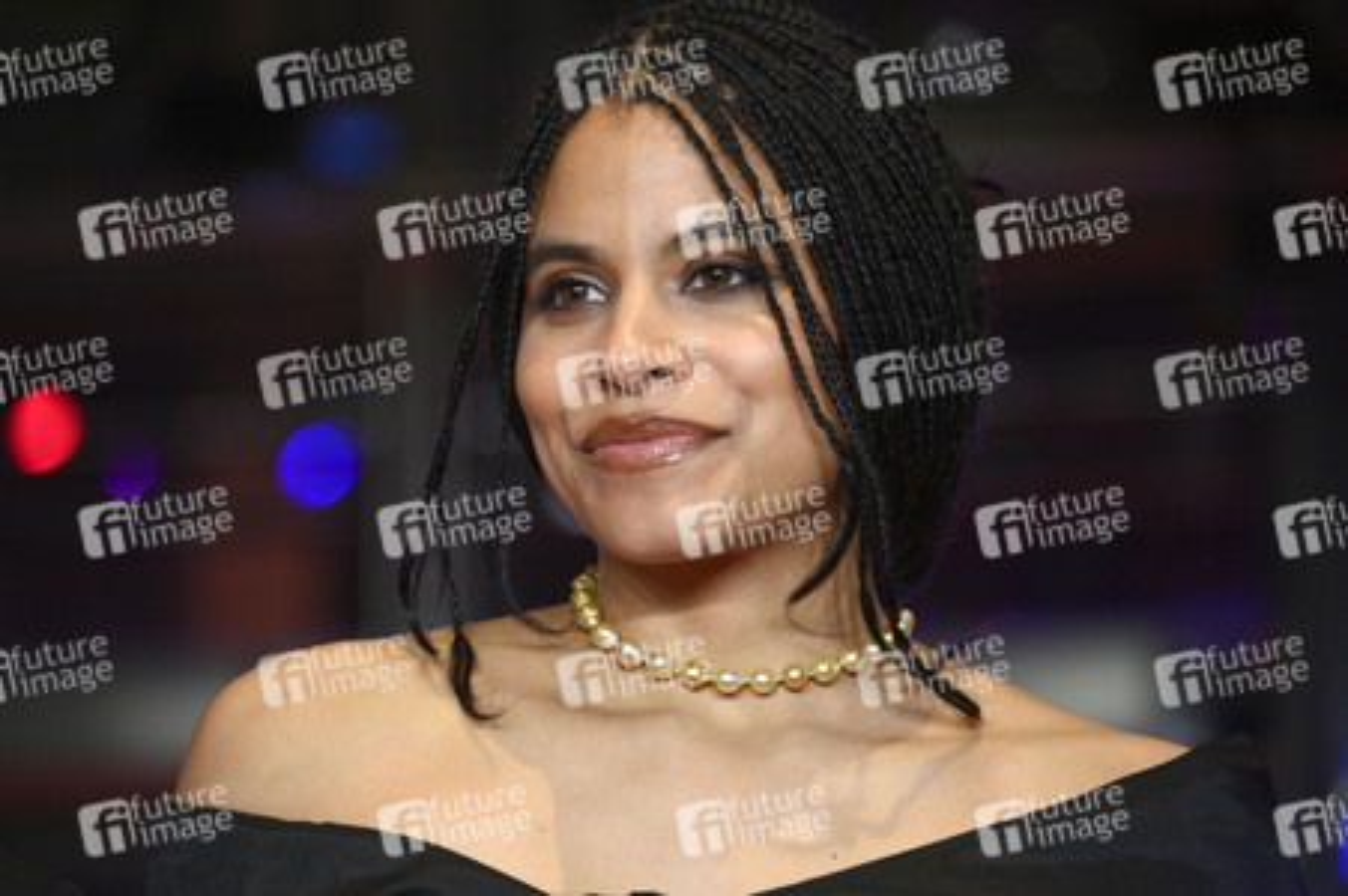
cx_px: 674
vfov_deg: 4.6
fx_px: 11225
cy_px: 448
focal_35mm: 300
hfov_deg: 6.9
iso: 5000
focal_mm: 300
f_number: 5.6
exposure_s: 1/250
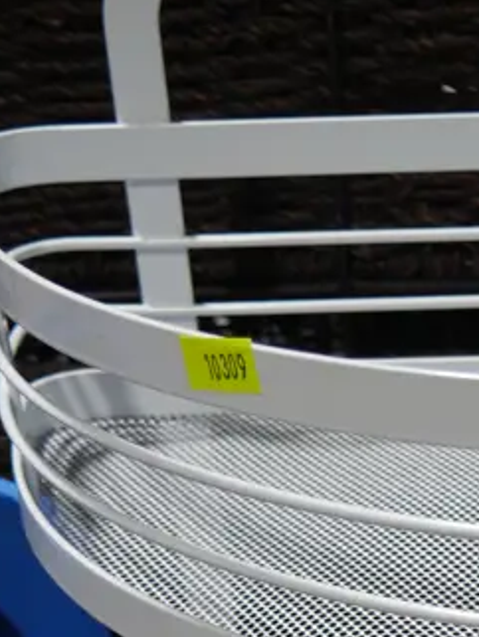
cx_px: 589
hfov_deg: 13.3
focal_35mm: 108
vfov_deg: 16.7
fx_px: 1990
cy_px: 924
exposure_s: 1/100
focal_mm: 17
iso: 200
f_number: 4
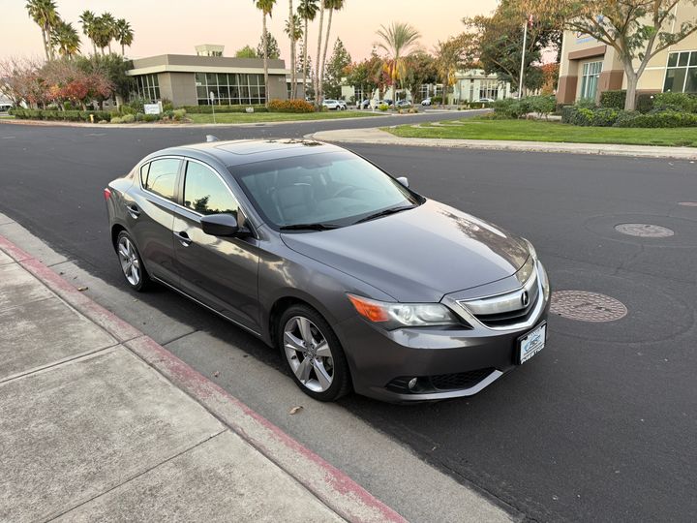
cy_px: 262
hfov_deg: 71.6
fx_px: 483
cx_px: 348
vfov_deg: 56.8
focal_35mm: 24
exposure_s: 1/60
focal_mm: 6.76
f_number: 1.78
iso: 200
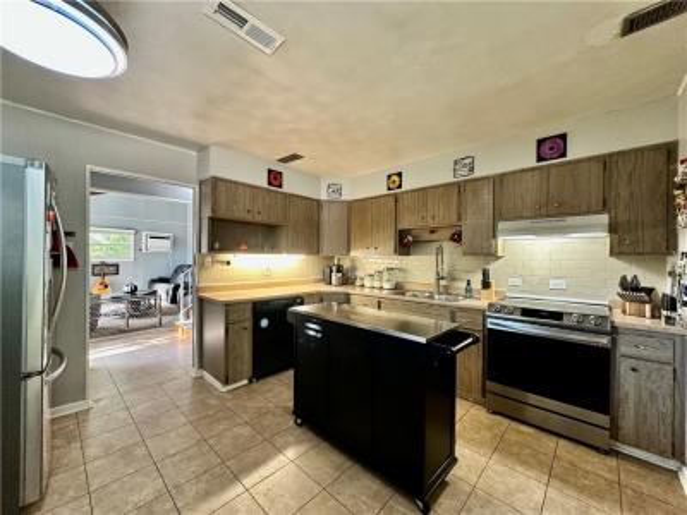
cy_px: 258
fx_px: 278
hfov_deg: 102.1
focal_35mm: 14
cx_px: 344
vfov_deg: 85.7
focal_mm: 2.22
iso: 500
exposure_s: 1/60
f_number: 2.2
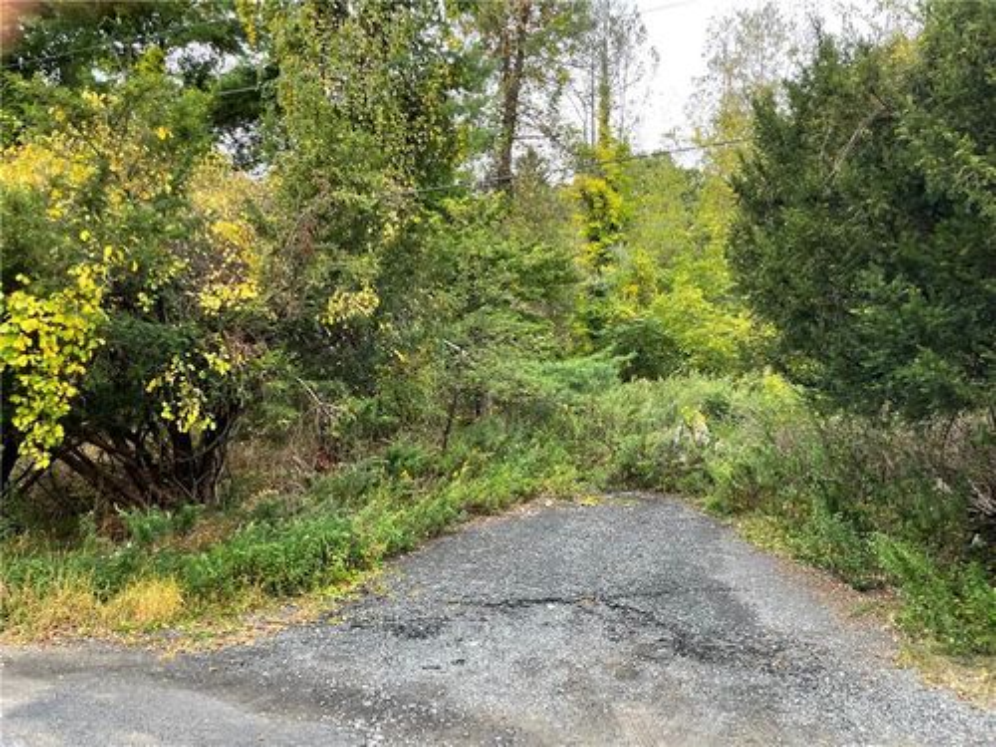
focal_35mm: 26
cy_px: 374
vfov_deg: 53.1
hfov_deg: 67.3
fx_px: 748
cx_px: 498
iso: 100
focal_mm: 4.2
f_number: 1.6
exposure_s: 1/121
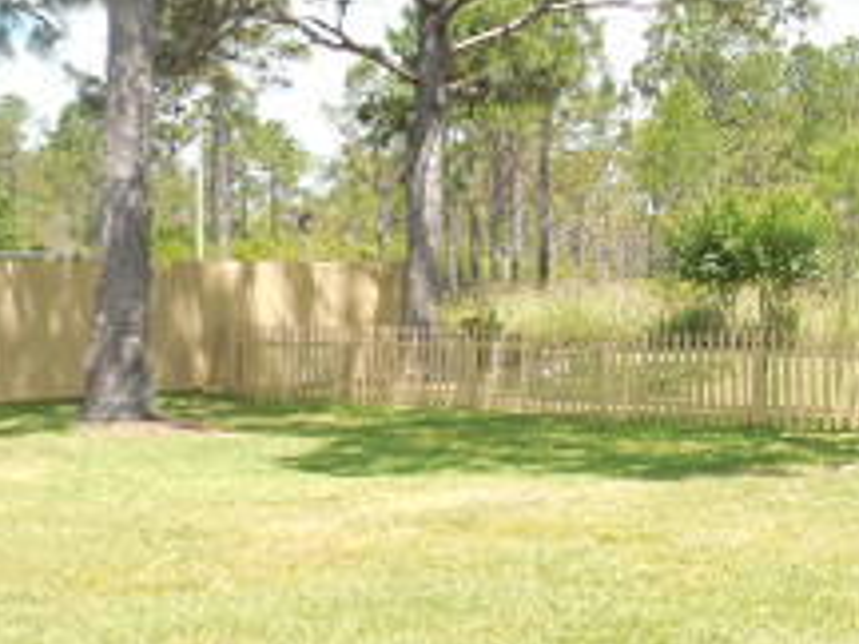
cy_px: 310
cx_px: 871
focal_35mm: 74
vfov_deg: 19.9
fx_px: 1836
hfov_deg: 25.0
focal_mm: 4.5
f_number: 3.3
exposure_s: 1/400
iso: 125
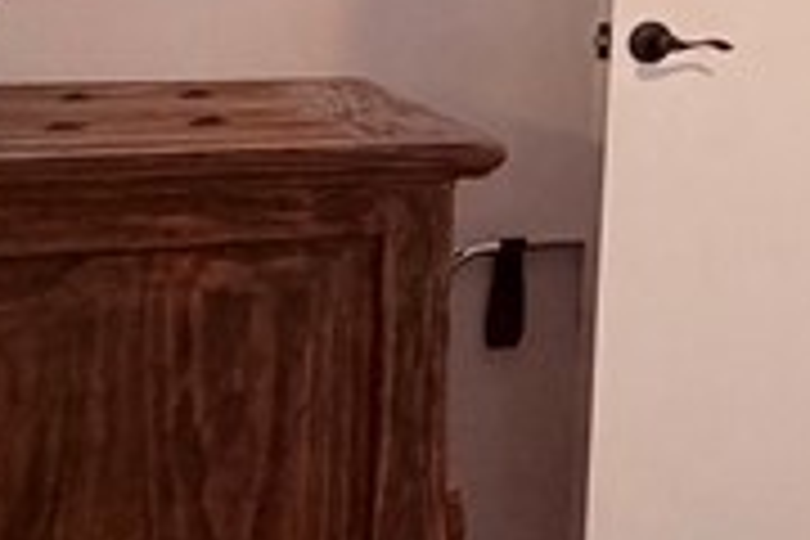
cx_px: 1953
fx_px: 1867
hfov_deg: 14.8
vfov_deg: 16.0
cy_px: -63
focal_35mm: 83
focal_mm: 2.22
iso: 200
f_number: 2.2
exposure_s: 1/120
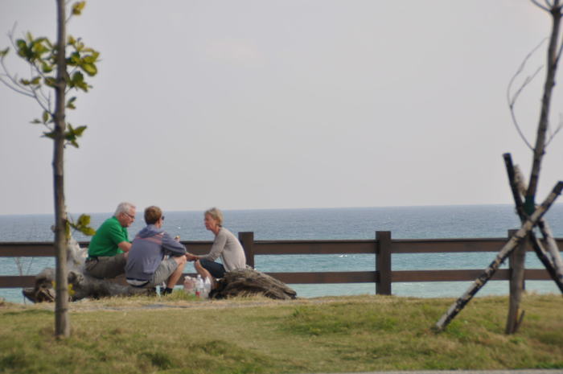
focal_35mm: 168
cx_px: 282
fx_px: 2624
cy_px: 187
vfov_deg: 8.2
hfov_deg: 12.2
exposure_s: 1/400
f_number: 6
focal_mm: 112
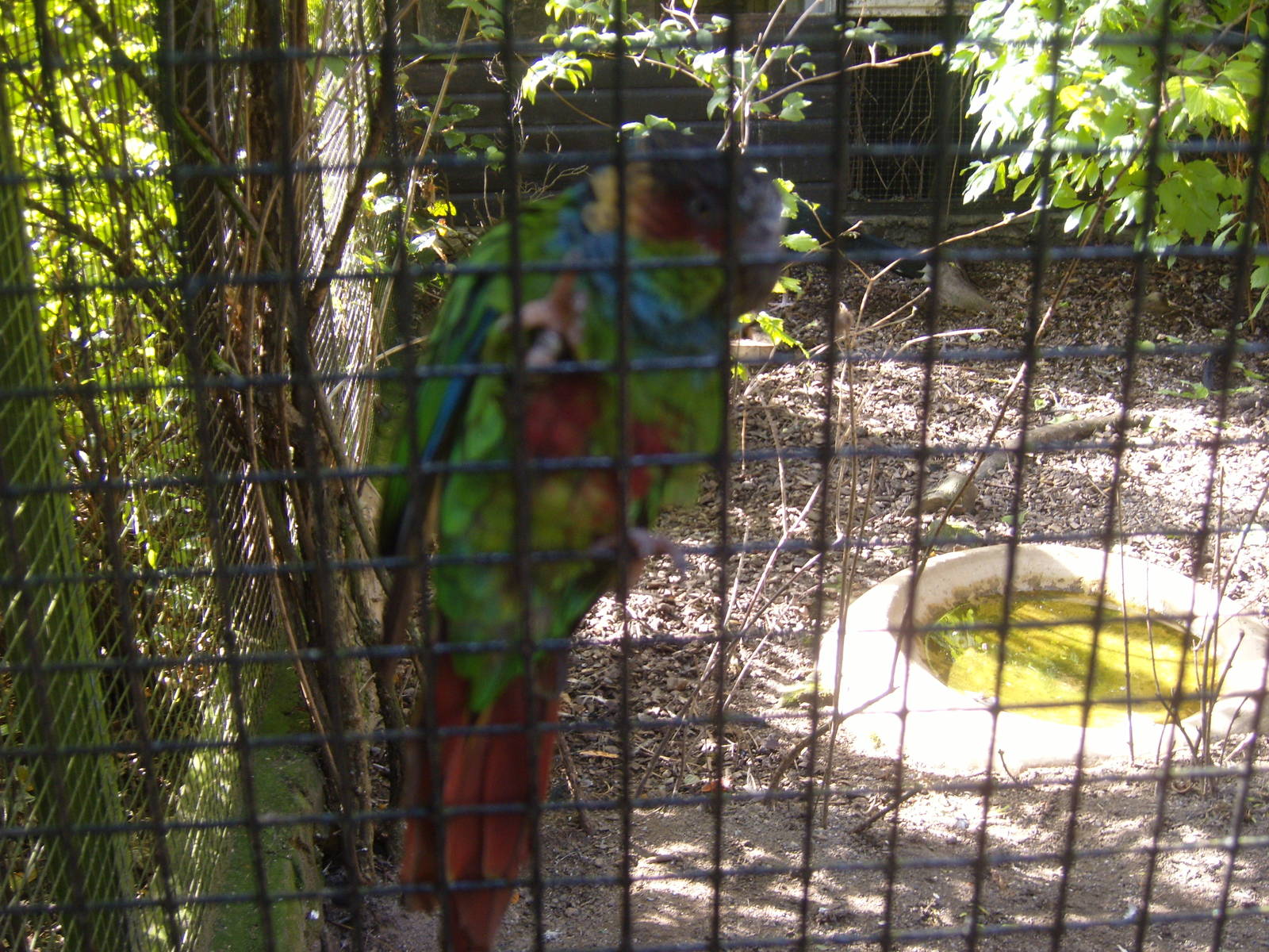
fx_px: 1613
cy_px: 476
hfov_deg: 42.9
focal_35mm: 44
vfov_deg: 32.9
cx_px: 634
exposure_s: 1/45
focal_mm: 9.2
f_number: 3.1
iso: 111
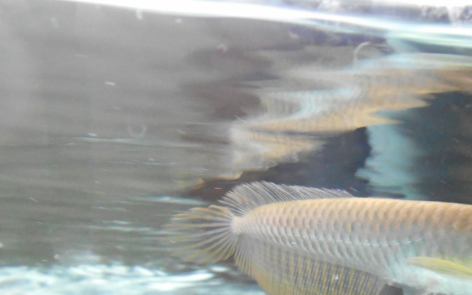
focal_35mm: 66
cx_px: 442
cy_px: 318
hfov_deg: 29.5
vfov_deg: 19.0
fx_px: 849
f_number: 3.4
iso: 400
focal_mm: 4.7
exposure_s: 1/40
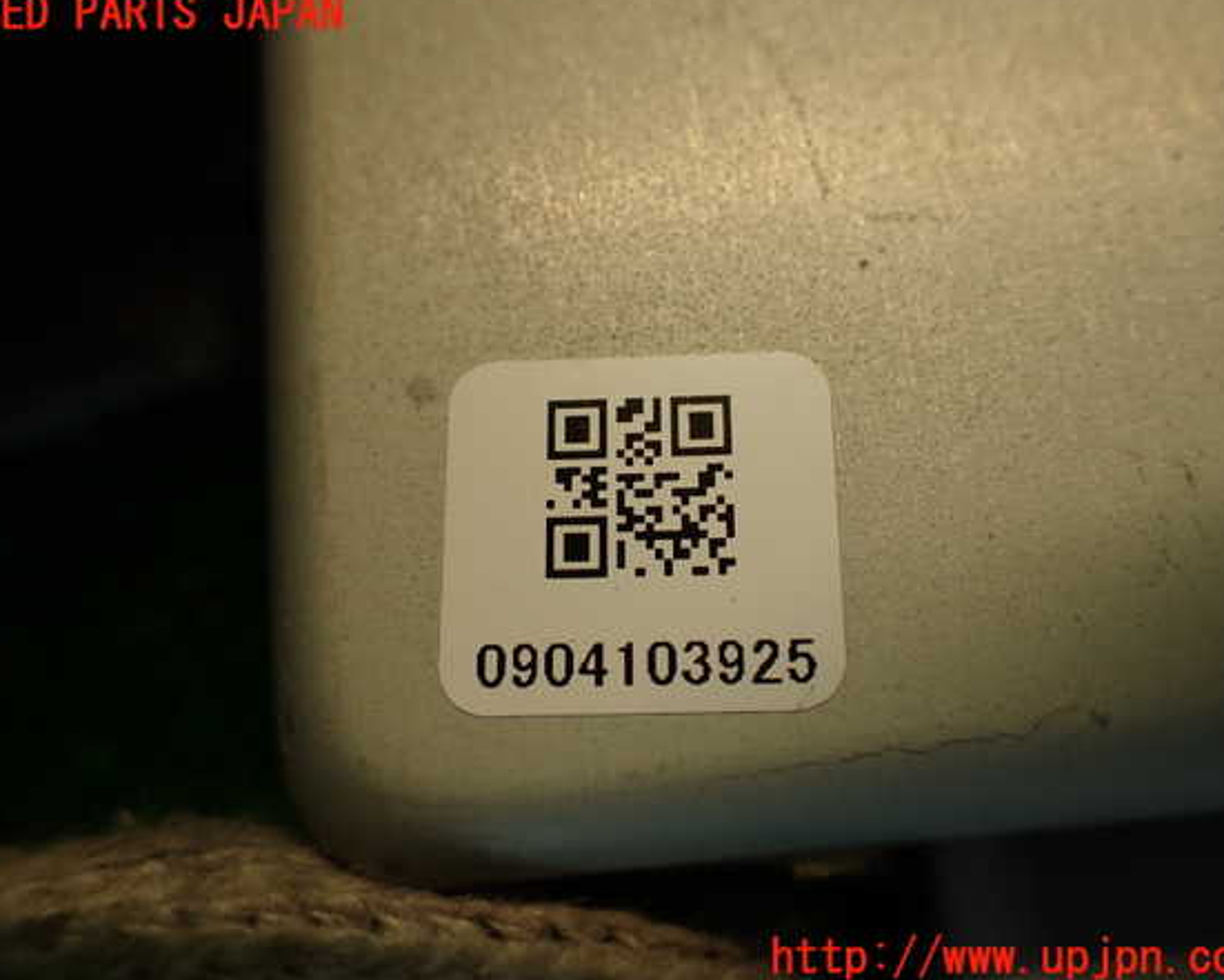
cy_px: 487
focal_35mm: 34
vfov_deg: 43.4
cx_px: 606
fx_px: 1232
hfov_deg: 52.8
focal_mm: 5.79
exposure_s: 1/60
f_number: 2.4
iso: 160
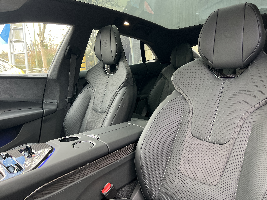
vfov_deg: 53.1
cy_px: 100
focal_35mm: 26
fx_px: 201
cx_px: 134
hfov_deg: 67.3
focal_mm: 5.7
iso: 250
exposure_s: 1/52
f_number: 1.5
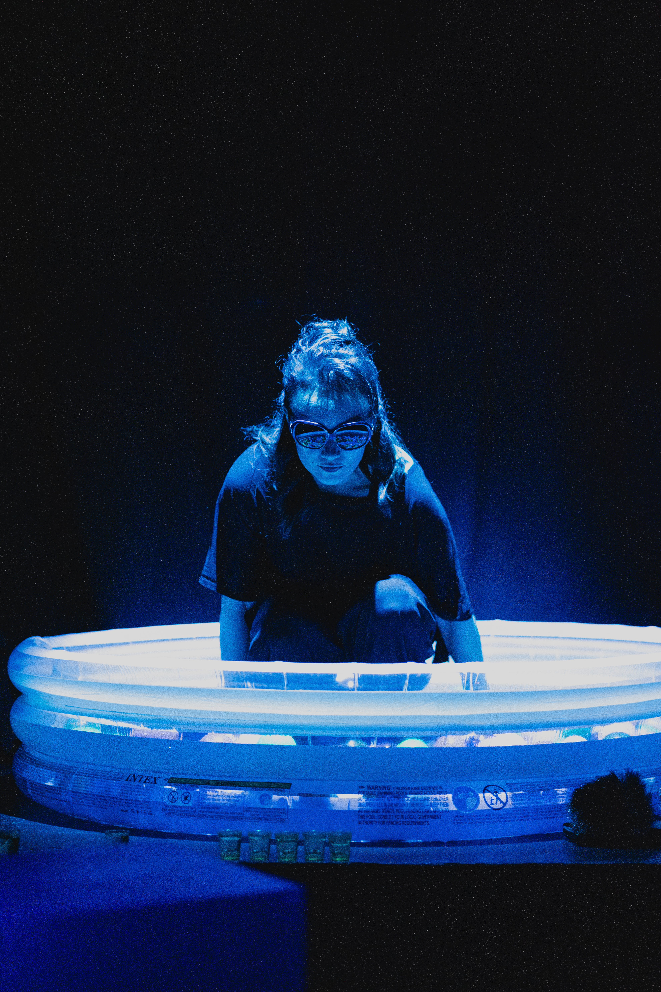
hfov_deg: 16.1
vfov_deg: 23.9
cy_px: 496
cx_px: 330
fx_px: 2341
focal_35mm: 85
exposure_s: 1/200
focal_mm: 85
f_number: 1.8
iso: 8000
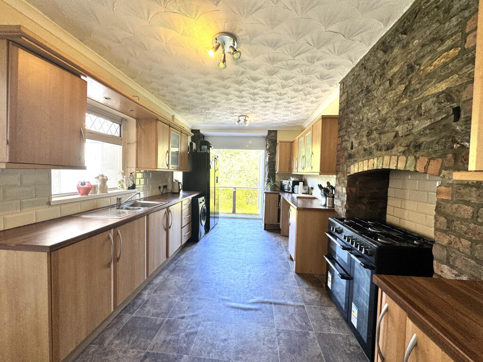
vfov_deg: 85.7
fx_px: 195
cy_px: 181
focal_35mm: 14
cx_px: 242
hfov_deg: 102.1
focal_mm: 2.22
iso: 100
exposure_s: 1/99
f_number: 2.2
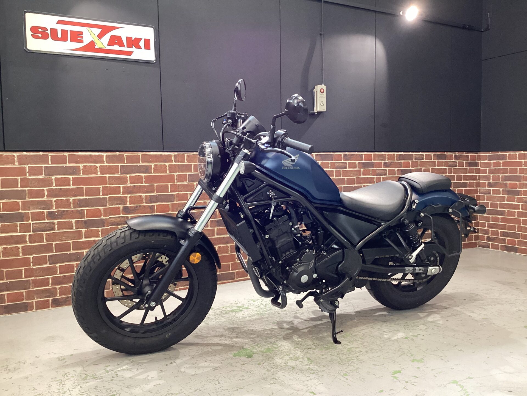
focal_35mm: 31
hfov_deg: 58.4
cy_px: 198
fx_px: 472
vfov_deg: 45.4
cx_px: 264
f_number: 2.4
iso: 250
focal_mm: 3.3
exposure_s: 1/50
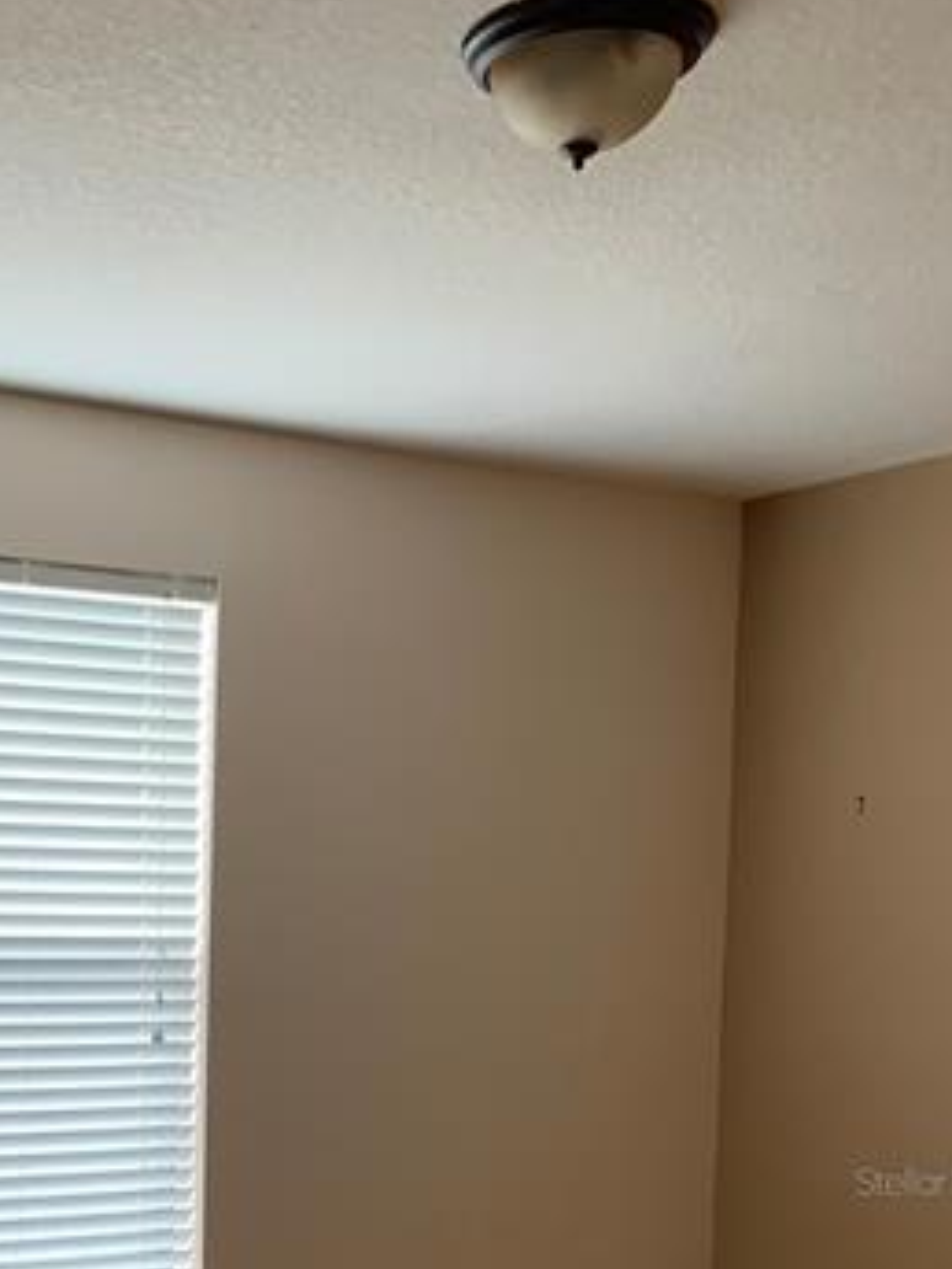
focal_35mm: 58
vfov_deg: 31.4
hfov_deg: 23.9
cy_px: 1180
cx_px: -41
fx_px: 2127
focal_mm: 4.25
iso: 64
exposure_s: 1/60
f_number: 1.8
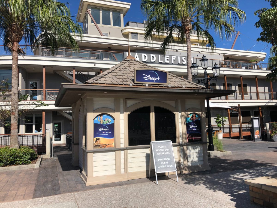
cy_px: 104
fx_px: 224
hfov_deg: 63.4
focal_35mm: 28
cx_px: 138
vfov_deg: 49.7
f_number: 1.8
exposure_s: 1/3205
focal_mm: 3.99
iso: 20
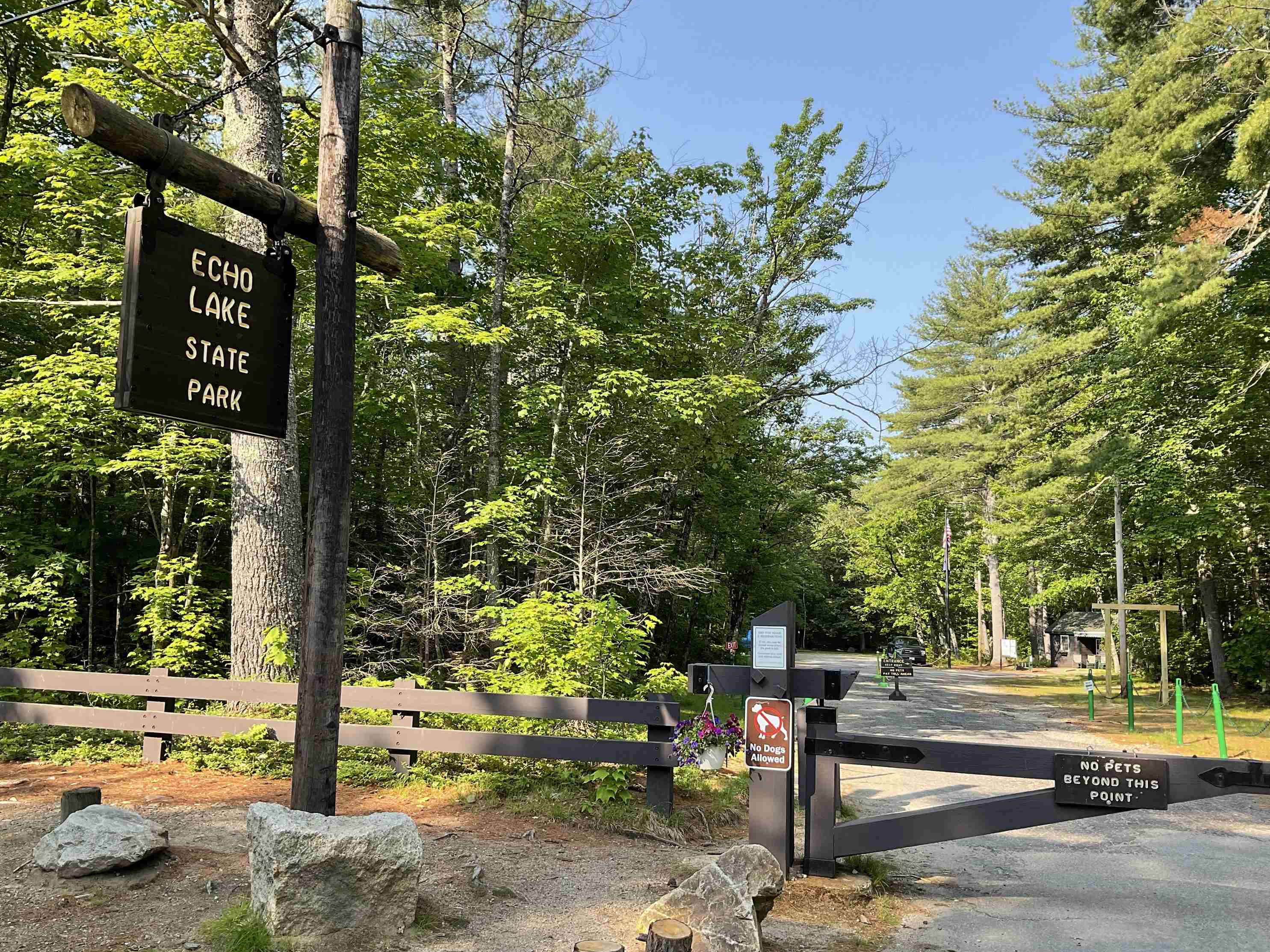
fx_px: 1101
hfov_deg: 60.0
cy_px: 484
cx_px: 636
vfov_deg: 46.8
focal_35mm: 30
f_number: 1.8
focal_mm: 3
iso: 16
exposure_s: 1/465
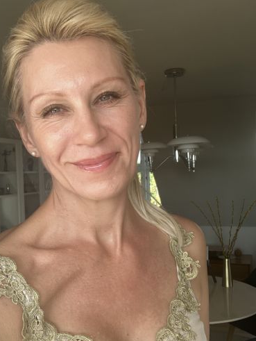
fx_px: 384
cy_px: 186
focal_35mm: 39
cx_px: 112
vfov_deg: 47.8
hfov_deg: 36.8
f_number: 2.2
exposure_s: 1/121
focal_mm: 2.87
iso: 20
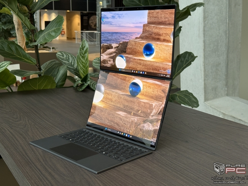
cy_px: 93
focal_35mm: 48
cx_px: 124
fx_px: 344
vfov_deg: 30.3
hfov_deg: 39.6
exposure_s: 1/60
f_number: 1.78
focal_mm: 6.76
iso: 80
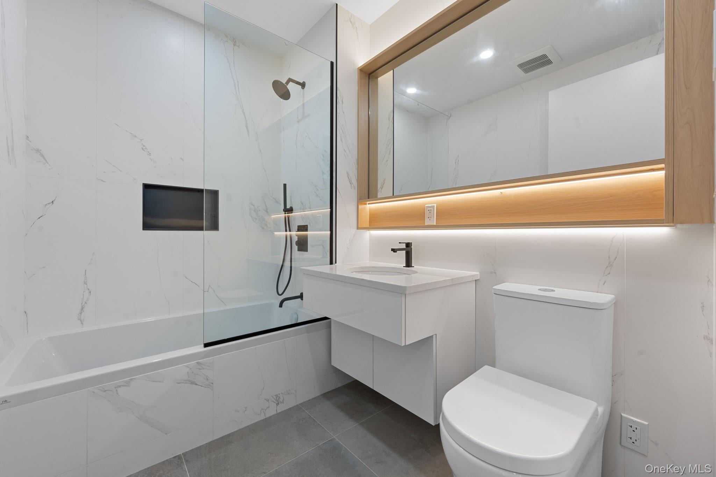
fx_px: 278
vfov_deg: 81.2
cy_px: 238
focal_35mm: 14
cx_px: 358
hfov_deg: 104.3
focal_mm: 14
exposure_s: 1/5
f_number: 10
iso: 200
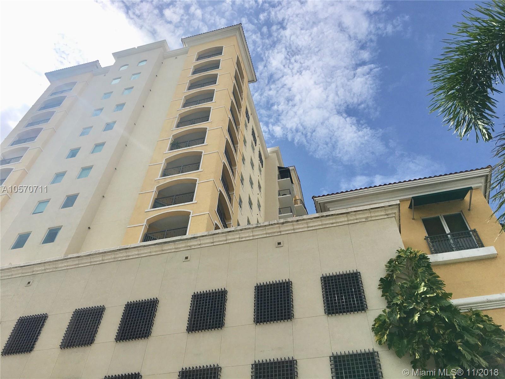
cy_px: 190
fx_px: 423
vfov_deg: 48.2
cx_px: 252
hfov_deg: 61.7
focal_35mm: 29
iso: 25
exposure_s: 1/2849
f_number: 2.2
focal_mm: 4.15
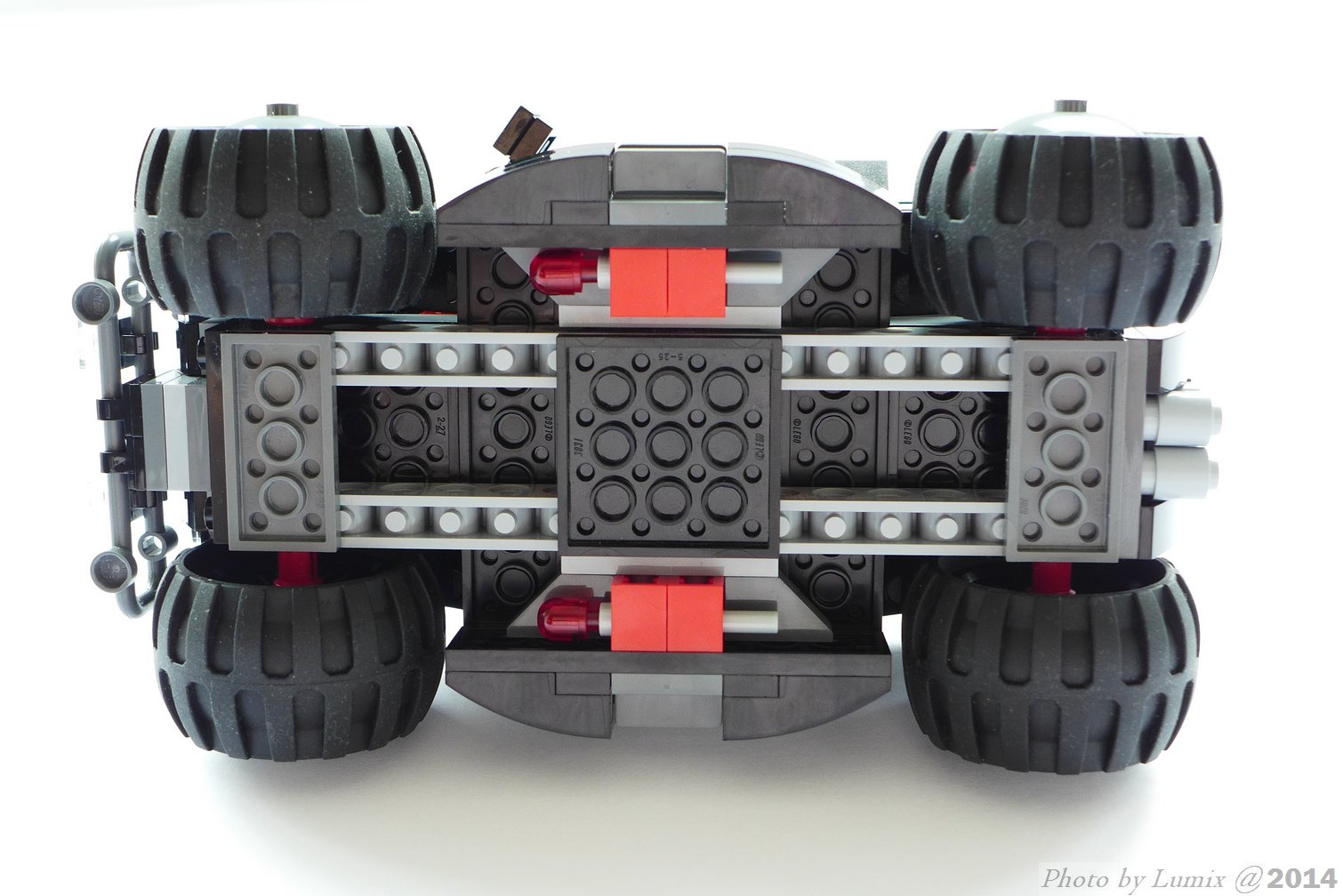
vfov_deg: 27.0
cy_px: 448
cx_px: 672
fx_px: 1866
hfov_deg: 39.6
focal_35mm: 50
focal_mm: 9.8
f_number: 2.8
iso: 200
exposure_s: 1/10
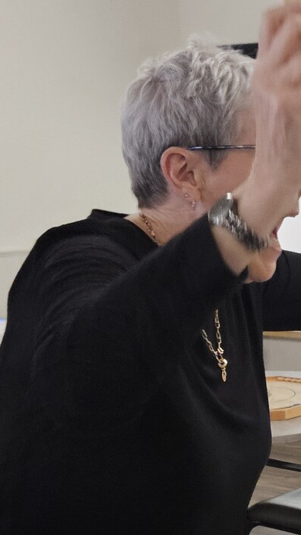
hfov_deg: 15.2
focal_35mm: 71
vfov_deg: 29.7
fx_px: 1008
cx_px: 502
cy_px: 325
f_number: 1.8
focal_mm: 5.4
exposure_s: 1/120
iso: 800
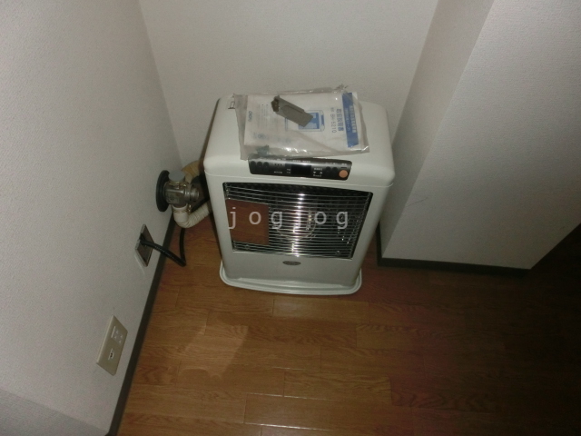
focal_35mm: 24
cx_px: 290
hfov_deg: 71.6
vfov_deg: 56.8
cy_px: 218
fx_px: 403
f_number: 3
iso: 400
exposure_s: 1/250
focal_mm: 4.24
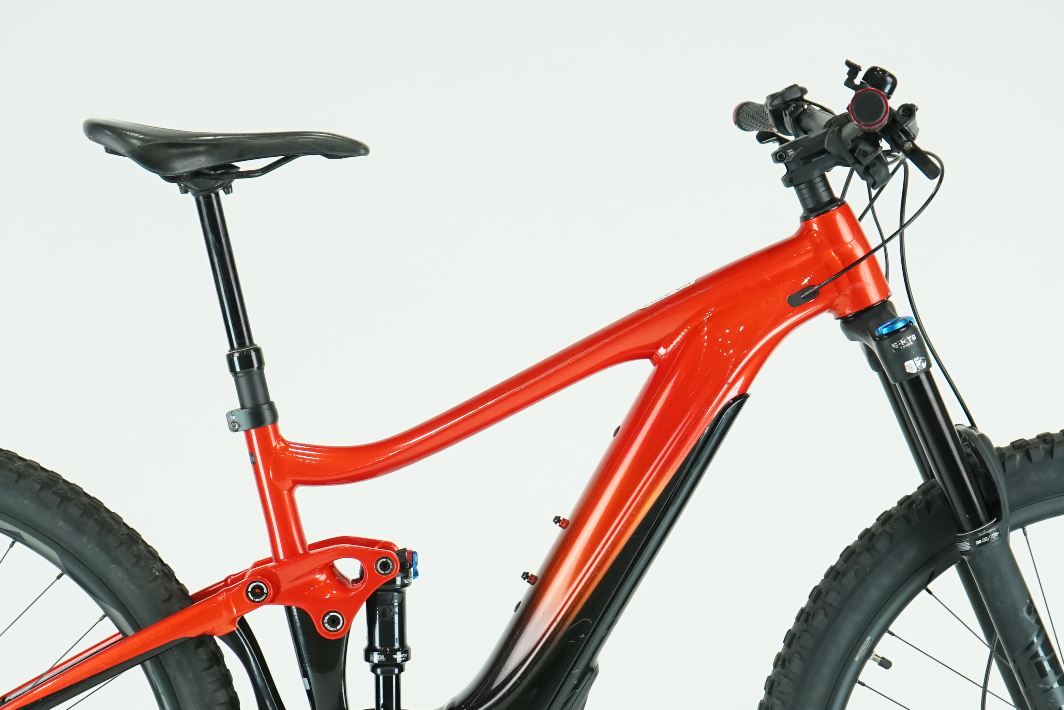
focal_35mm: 100
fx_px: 2955
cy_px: 566
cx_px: 505
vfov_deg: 13.6
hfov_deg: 20.4
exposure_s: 1/200
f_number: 5.6
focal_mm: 52
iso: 1600
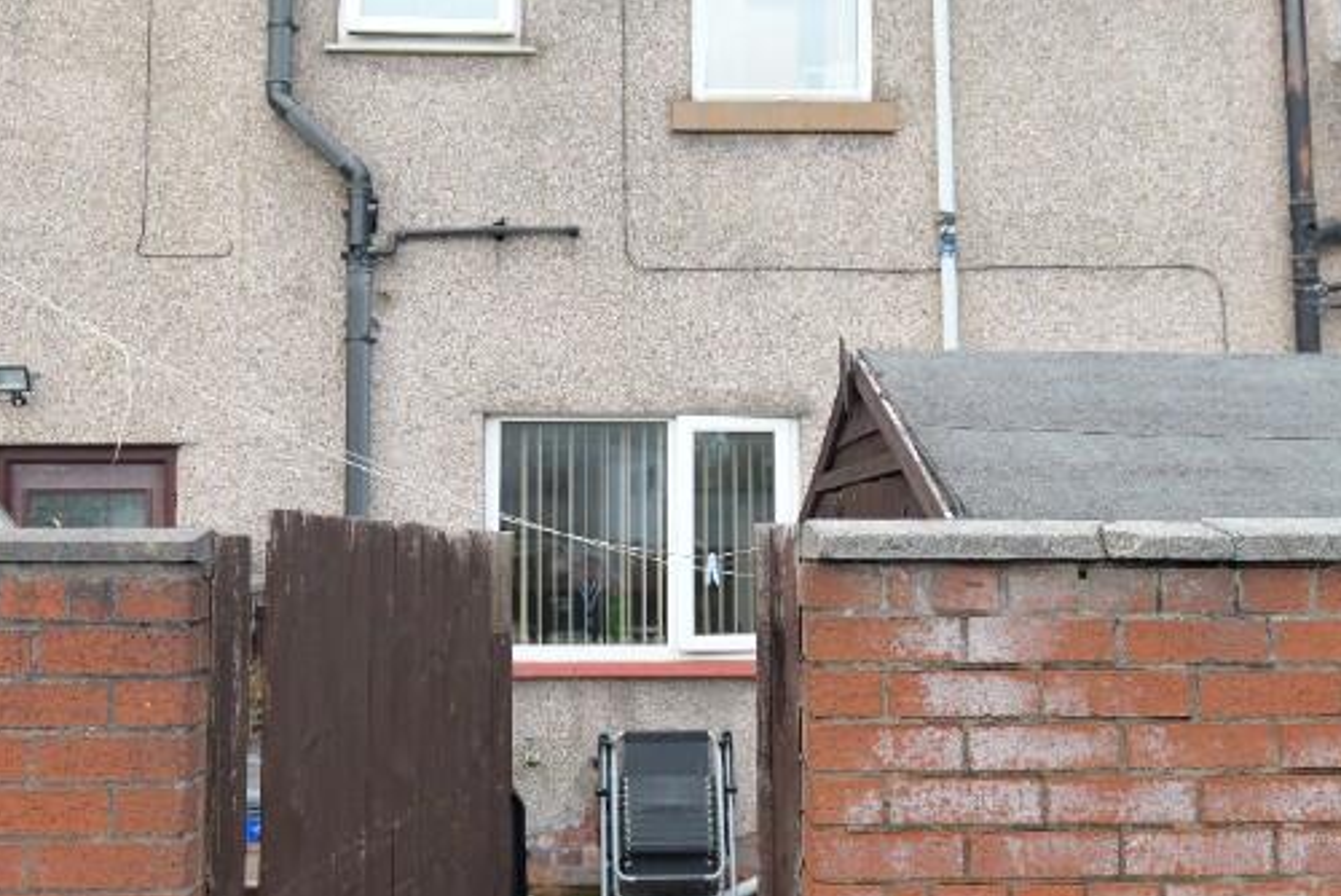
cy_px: 396
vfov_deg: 31.2
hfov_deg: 45.4
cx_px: 622
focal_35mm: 43
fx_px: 1603
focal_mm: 21
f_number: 3.6
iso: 250
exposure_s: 1/60
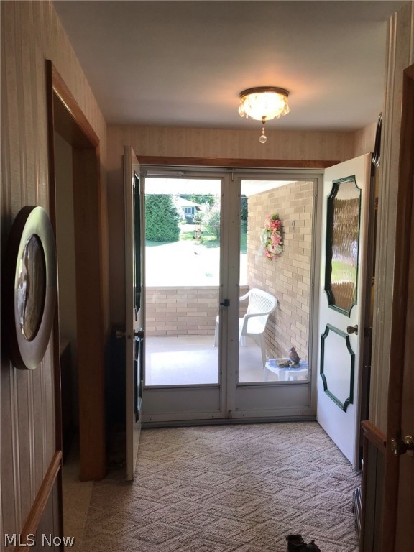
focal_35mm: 28
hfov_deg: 49.7
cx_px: 207
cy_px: 276
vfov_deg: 63.4
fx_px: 446
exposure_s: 1/120
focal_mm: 3.99
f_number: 1.8
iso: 25
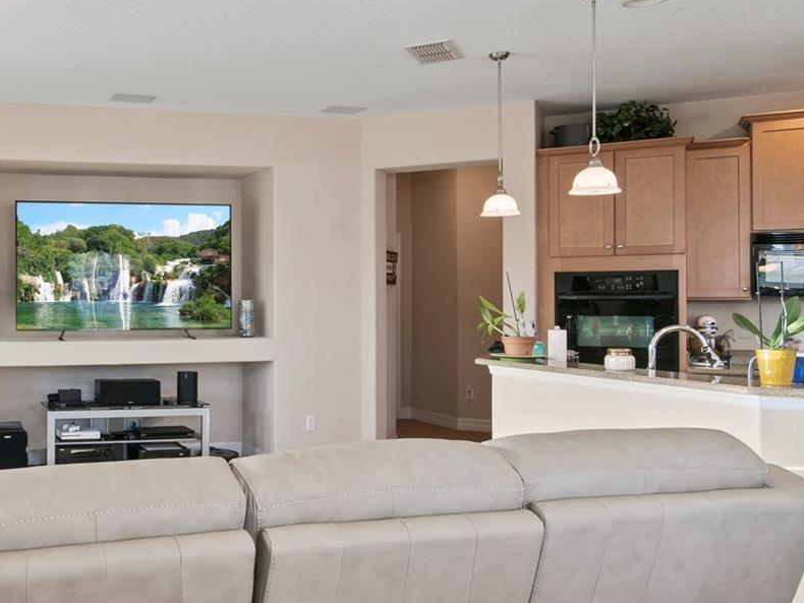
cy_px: 302
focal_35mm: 37
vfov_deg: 38.7
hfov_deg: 46.1
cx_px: 107
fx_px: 860
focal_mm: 19
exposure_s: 1/2
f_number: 19
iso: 100
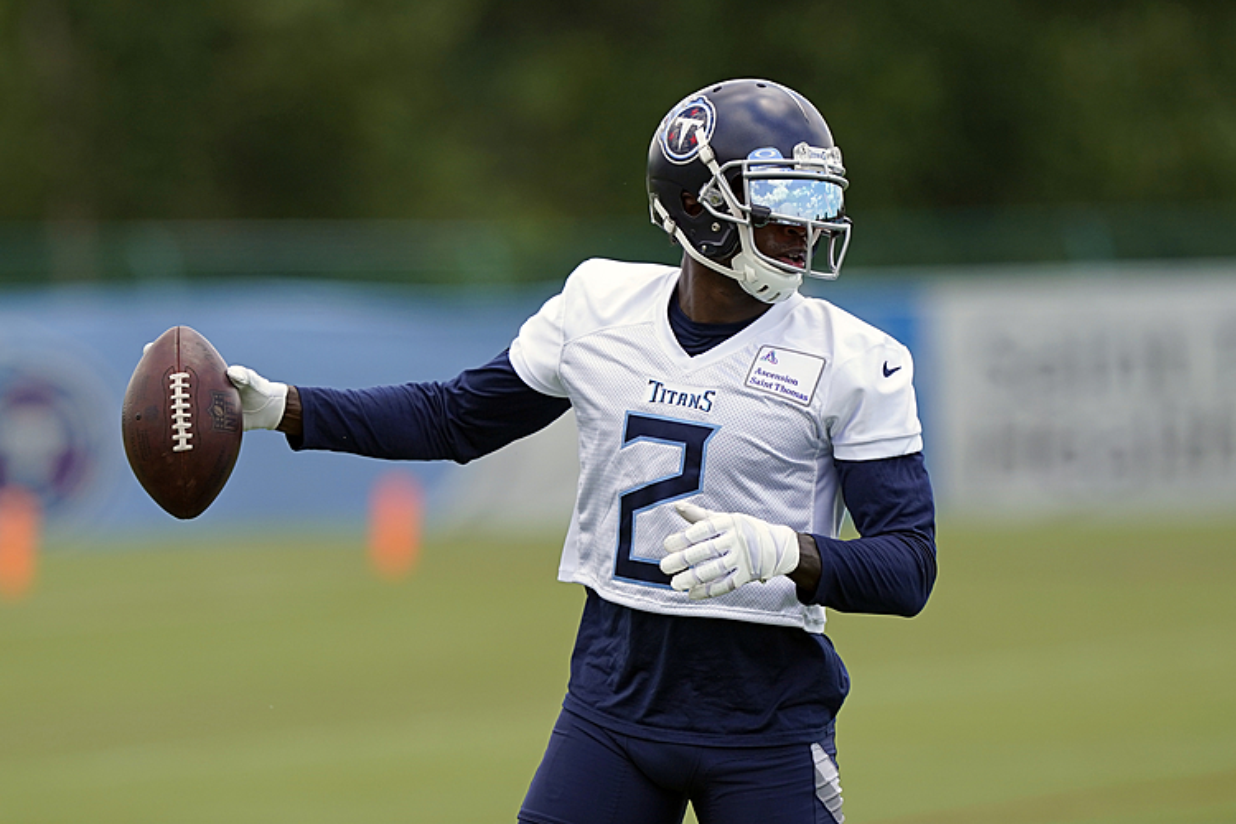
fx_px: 13732
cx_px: 618
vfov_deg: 3.4
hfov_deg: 5.2
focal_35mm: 400
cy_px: 412
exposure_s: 1/2500
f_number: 4
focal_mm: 400
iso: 500
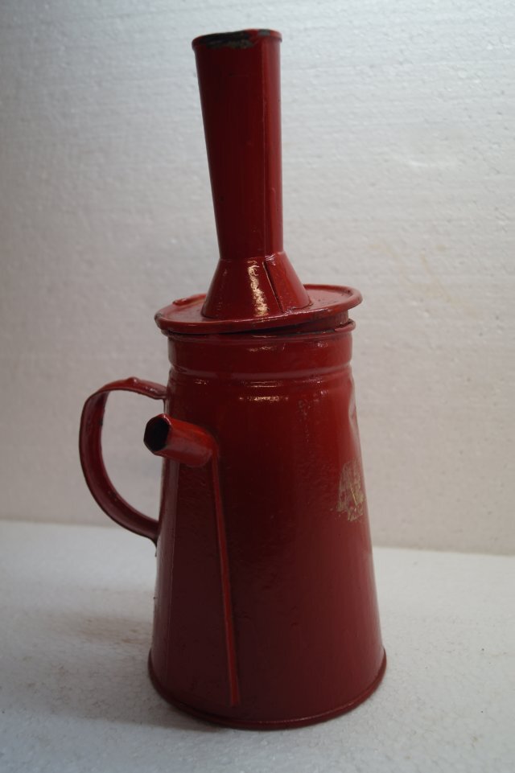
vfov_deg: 53.1
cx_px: 258
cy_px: 386
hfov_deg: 36.8
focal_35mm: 36
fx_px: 773
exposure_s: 1/60
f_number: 4
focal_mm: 24
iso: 250
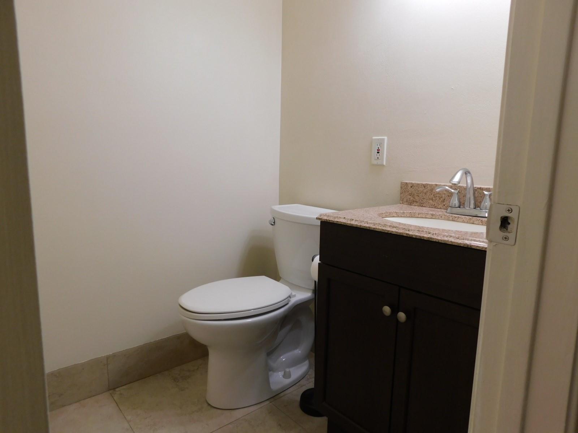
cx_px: 289
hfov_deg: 73.9
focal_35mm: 23
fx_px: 384
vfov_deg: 58.9
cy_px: 216
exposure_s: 1/50
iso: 125
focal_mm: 4
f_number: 3
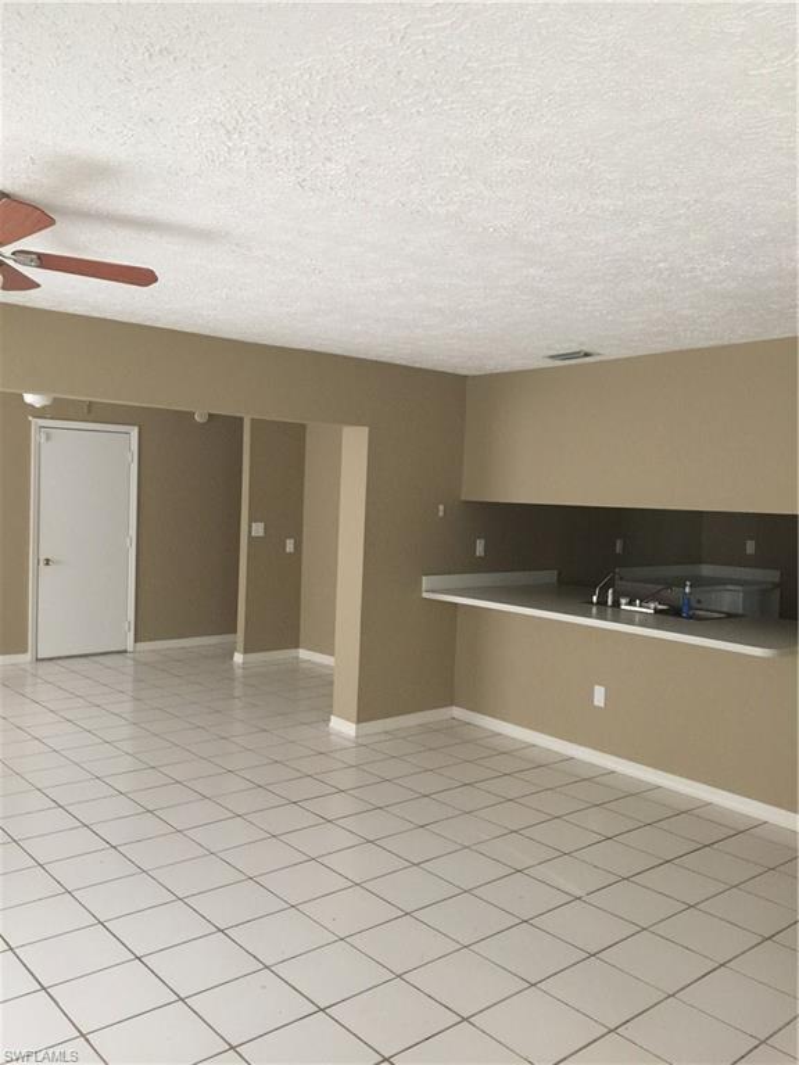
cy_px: 532
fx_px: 892
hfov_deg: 48.2
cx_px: 400
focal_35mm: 29
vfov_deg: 61.7
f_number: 2.2
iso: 100
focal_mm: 4.15
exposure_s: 1/4
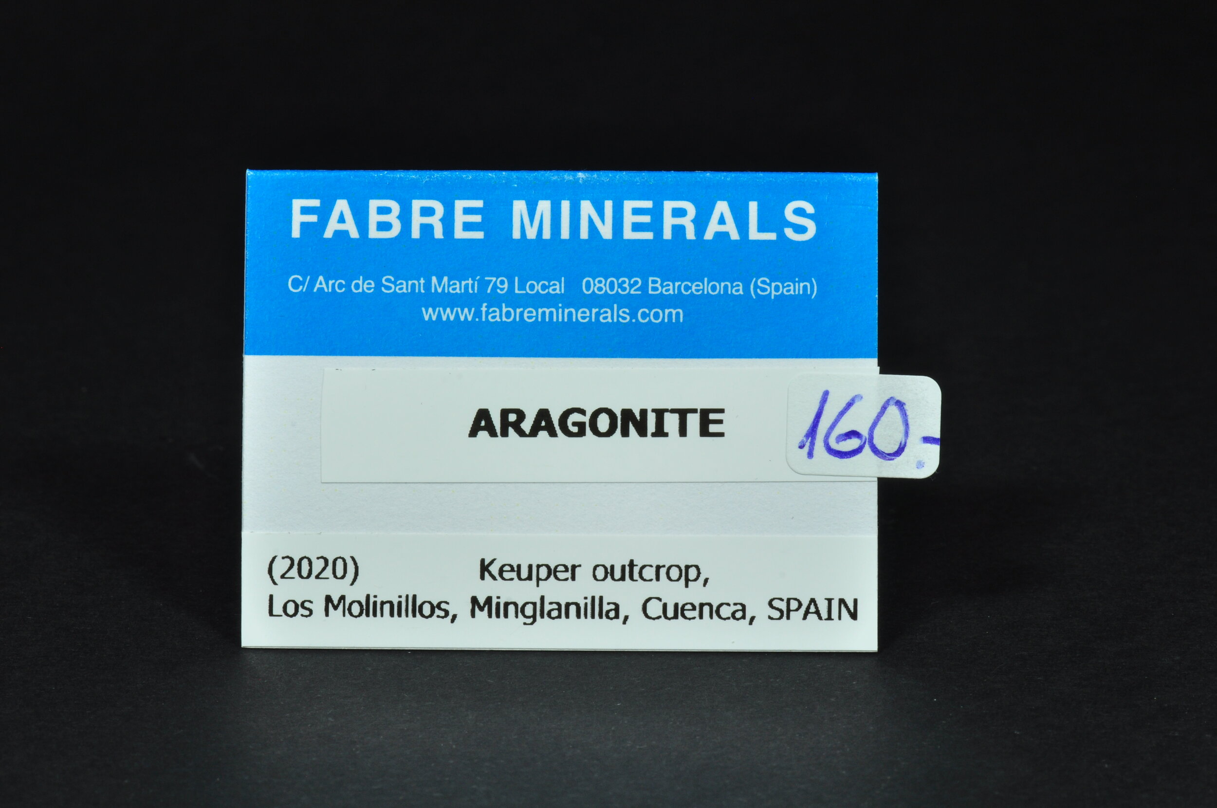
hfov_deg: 22.6
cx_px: 608
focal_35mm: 90
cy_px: 404
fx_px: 3039
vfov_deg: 15.1
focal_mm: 60
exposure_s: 1/2.5
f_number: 25
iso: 250
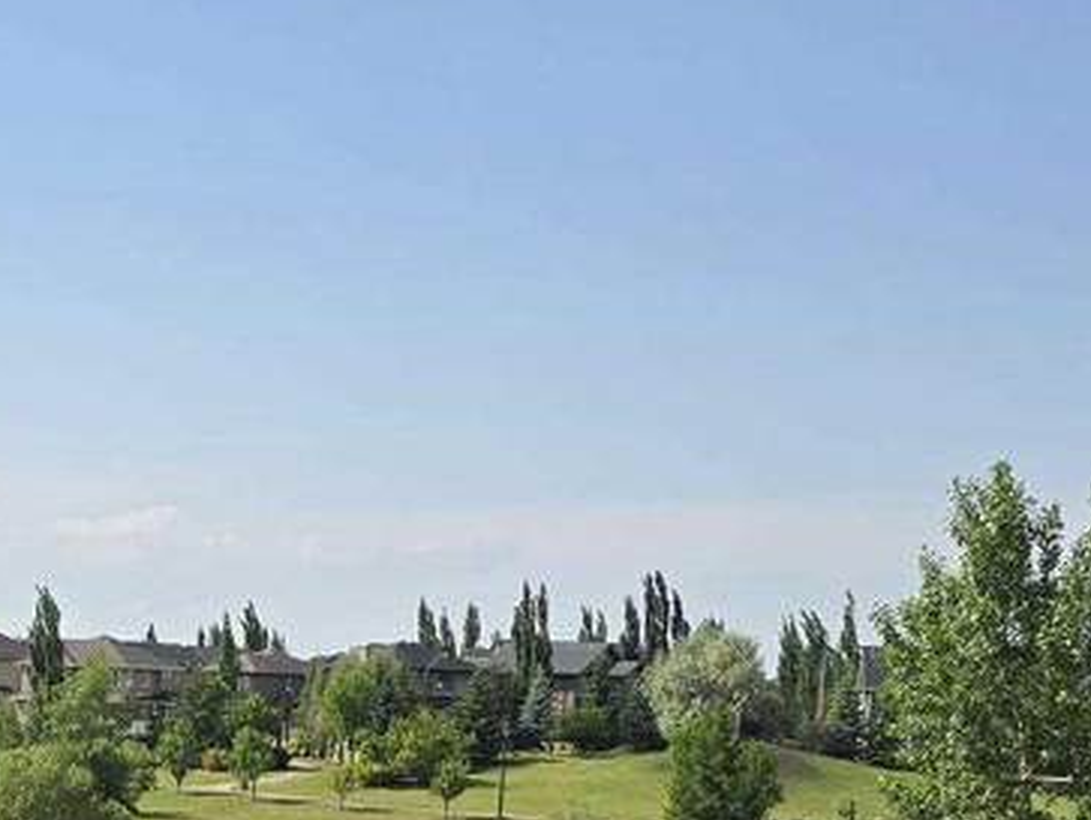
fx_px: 2555
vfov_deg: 17.0
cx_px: -39
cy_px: 1123
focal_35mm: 81
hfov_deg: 23.0
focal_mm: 6.3
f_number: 1.7
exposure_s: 1/1000
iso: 12
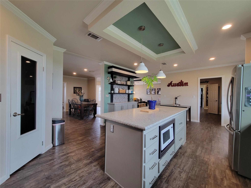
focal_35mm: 13
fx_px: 94
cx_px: 126
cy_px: 94
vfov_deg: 89.9
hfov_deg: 106.2
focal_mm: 2.2
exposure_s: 1/60
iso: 200
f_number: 2.2
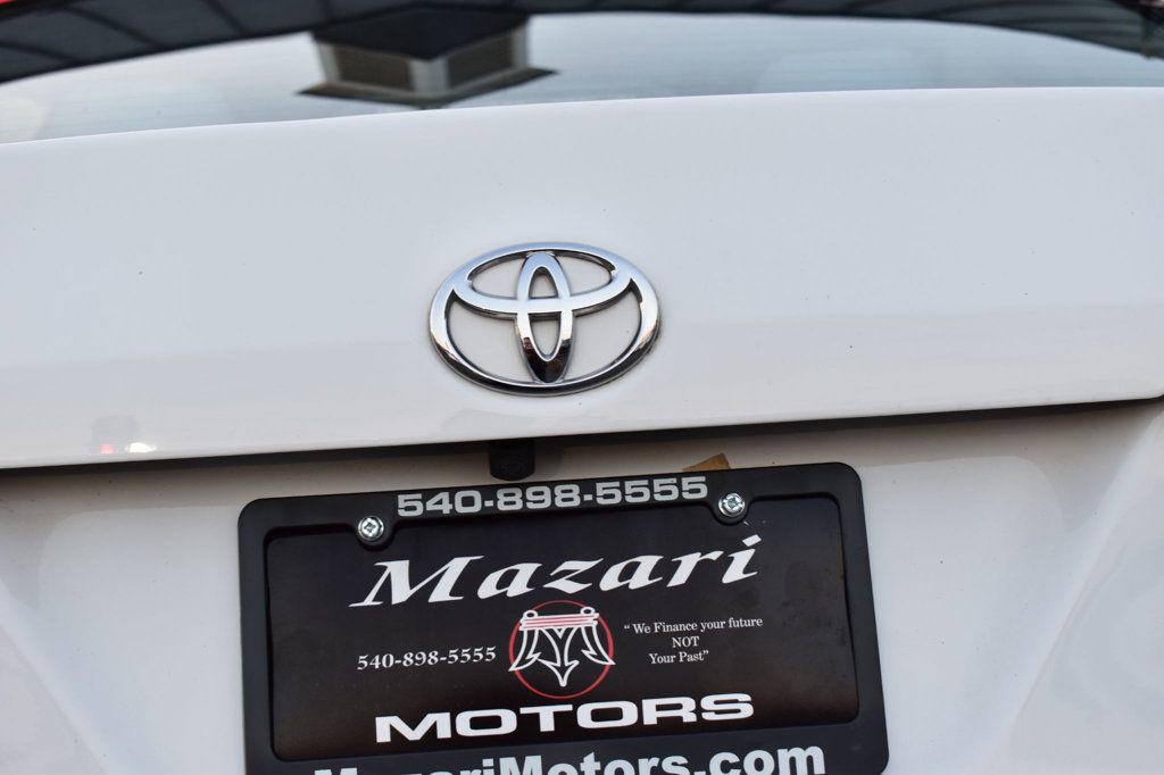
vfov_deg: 21.6
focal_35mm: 63
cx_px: 582
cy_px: 388
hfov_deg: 31.9
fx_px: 2036
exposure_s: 1/20
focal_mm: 42
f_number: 6.3
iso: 400
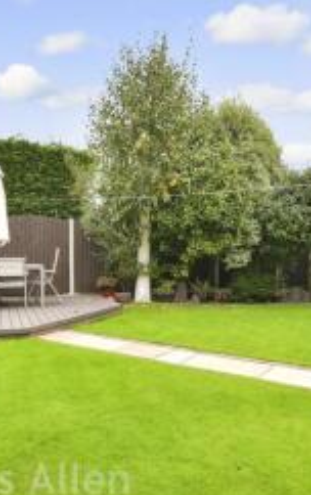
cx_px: 135
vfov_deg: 62.8
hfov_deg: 41.9
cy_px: 257
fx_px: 405
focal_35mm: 30
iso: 200
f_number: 8
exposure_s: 1/60
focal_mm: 10
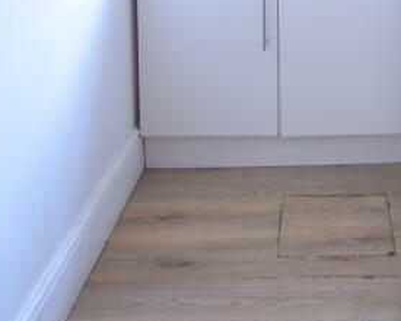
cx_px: 359
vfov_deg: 22.9
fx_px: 685
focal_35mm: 58
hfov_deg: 31.2
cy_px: -116
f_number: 2.8
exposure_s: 1/10
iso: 200
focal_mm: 11
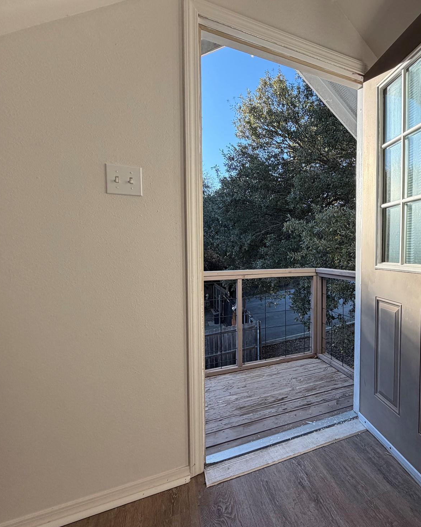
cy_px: 263
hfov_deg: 65.0
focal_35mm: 19
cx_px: 333
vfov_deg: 83.3
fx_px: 296
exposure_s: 1/502
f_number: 2.2
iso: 64
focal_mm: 2.22
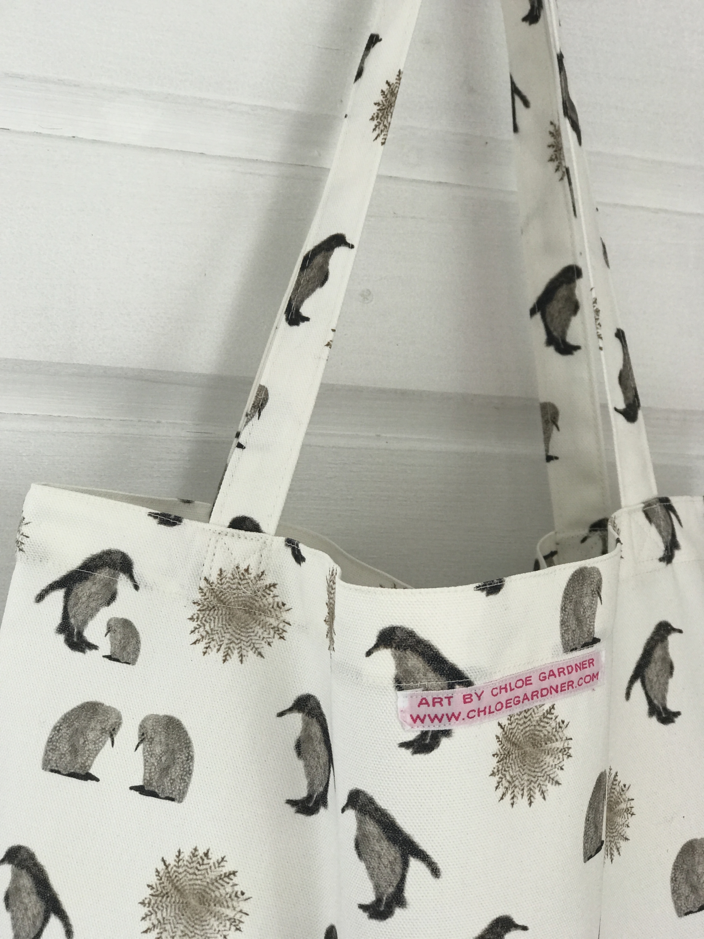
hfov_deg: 25.7
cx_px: 352
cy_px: 470
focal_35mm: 57
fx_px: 1546
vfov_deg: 33.8
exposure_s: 1/100
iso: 25
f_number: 2.8
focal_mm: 6.6
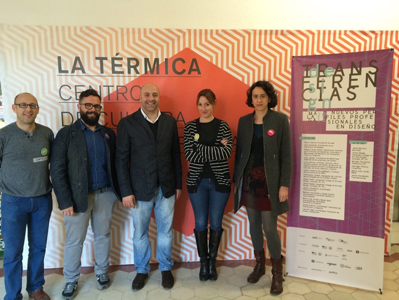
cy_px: 150
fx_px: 334
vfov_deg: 48.3
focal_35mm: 29
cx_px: 200
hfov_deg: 61.6
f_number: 2.2
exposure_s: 1/33
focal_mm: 4.15
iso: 250
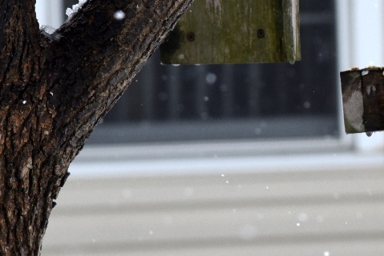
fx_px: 4280
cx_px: 550
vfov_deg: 3.4
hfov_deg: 5.1
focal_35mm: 401
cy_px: 31
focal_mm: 120
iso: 800
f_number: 5.6
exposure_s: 1/1250
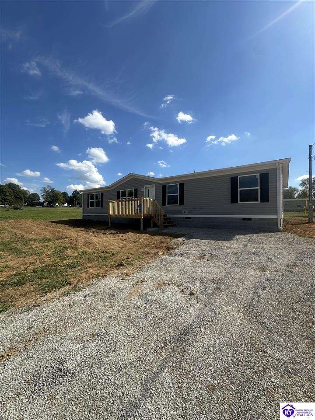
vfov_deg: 102.1
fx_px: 170
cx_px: 158
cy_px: 210
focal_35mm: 14
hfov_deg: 85.7
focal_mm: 2.22
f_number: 2.2
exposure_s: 1/2353
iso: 50
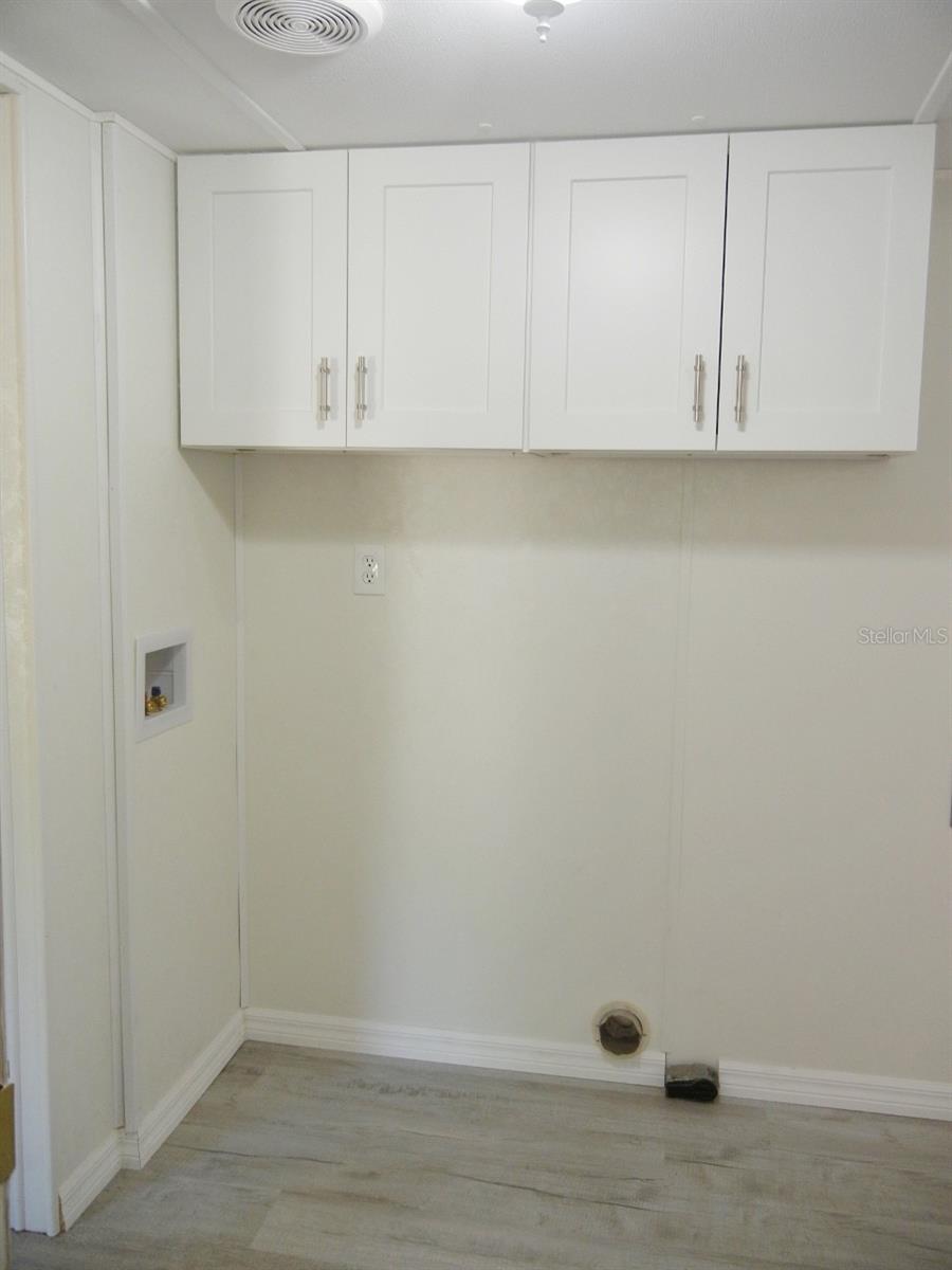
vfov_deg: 60.0
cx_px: 476
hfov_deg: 46.8
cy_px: 635
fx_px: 1100
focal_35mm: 30
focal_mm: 5.4
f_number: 3.5
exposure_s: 1/32.2
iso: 160
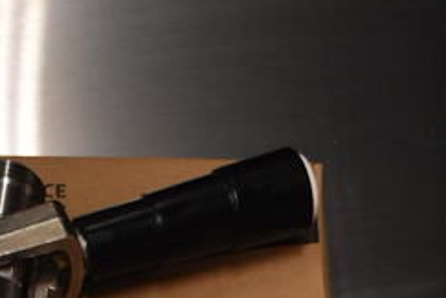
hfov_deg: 16.3
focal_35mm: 124
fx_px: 1536
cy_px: 788
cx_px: 57
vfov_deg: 9.4
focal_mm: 22
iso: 2000
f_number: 3.8
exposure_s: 1/125
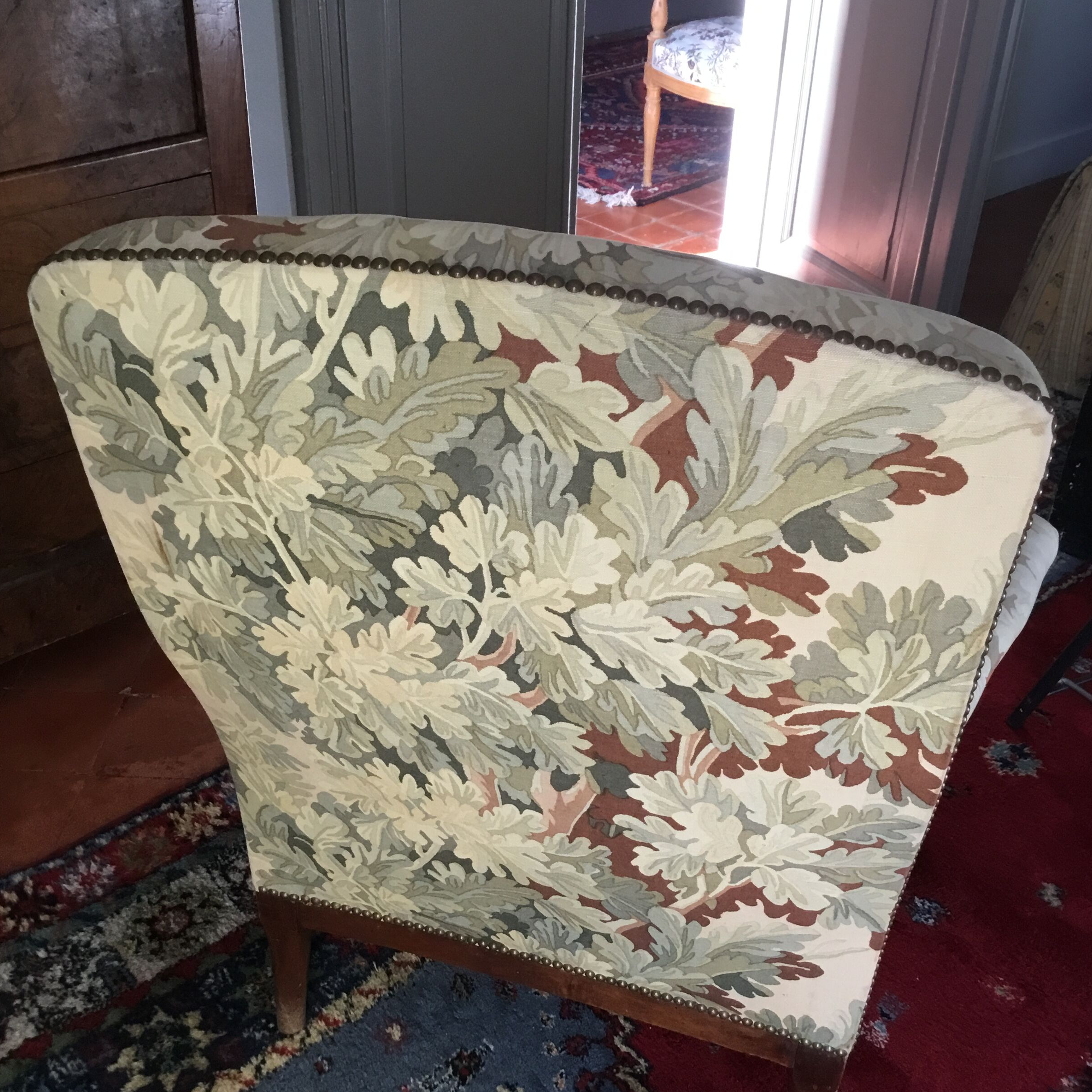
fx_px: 1321
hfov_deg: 44.9
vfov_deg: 44.9
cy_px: 598
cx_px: 548
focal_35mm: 37
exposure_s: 1/33
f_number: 2.4
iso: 64
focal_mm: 3.3
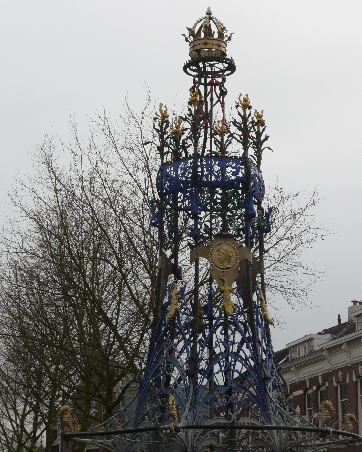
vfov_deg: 21.5
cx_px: 181
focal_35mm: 89
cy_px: 237
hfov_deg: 17.3
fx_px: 1192
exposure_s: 1/200
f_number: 5.6
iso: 100
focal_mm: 14
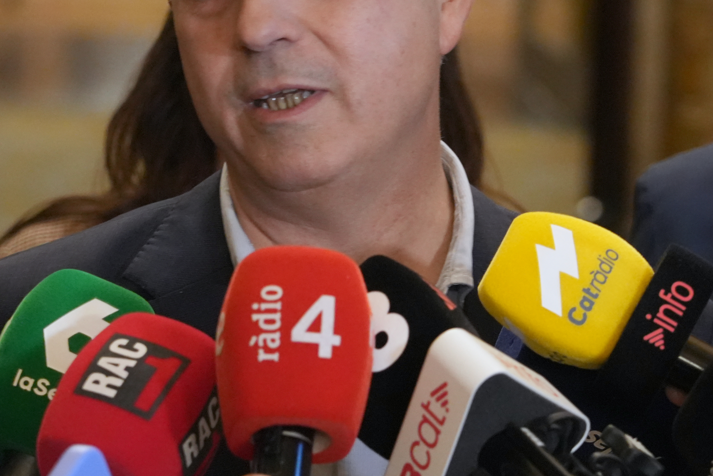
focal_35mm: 190
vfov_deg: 7.2
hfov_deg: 10.8
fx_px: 3763
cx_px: 320
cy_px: 175
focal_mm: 105
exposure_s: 1/125
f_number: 5
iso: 6400
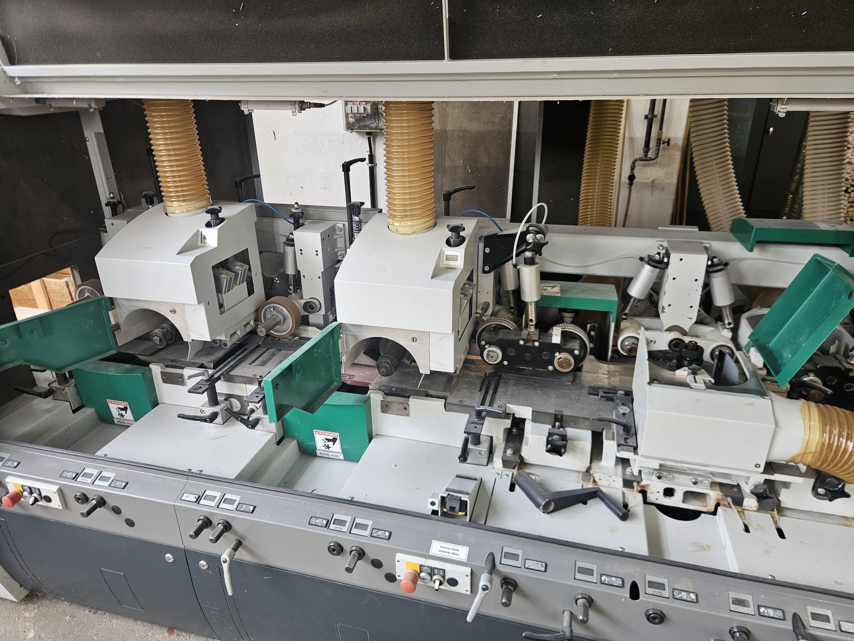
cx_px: 427
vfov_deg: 58.9
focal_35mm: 23
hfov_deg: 73.9
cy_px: 320
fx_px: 567
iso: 160
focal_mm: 5.4
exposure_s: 1/100
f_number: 1.8
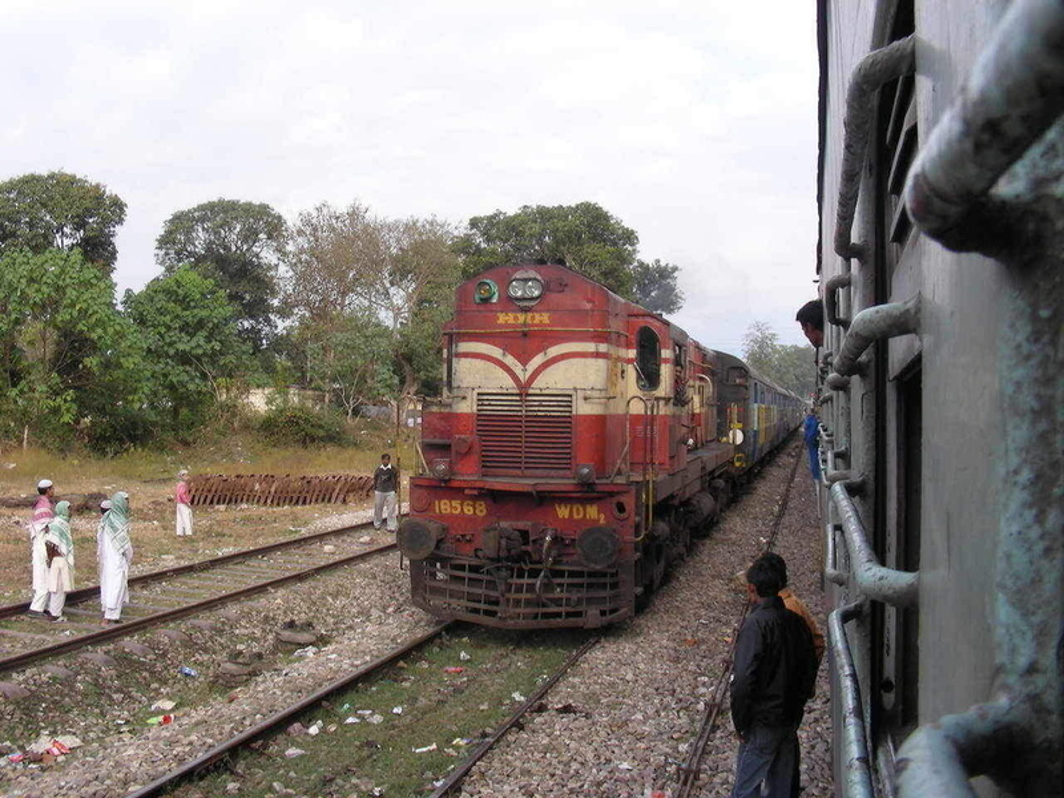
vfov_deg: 37.7
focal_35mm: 38
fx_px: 1168
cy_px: 399
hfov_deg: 49.0
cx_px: 532
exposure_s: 1/110
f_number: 6.8
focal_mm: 6.3
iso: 50
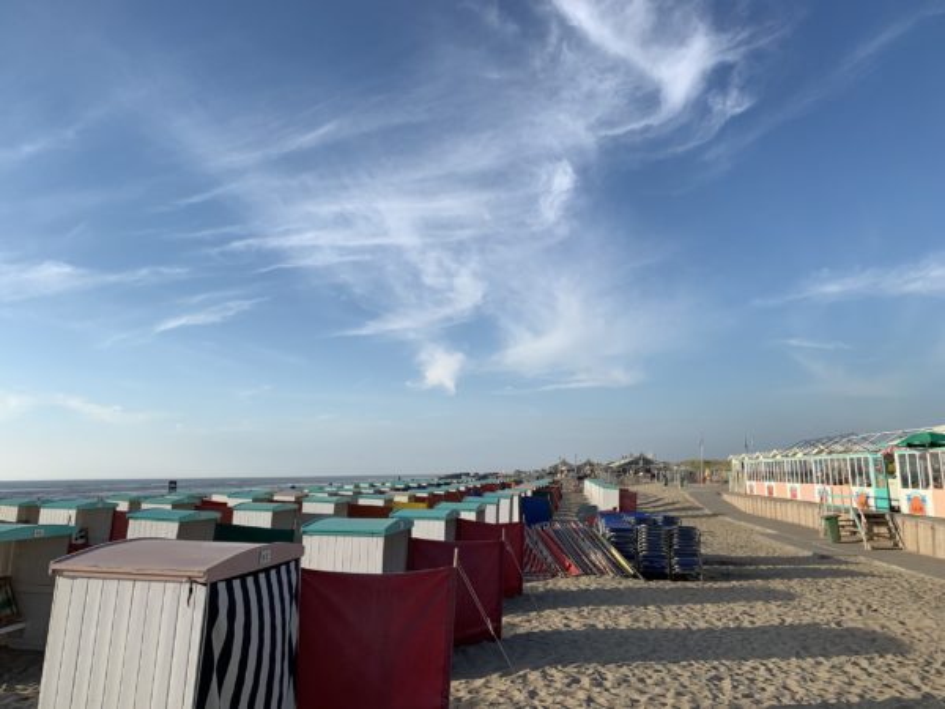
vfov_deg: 53.1
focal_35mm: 26
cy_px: 354
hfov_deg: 67.3
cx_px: 472
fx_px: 710
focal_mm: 4.25
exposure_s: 1/2075
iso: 25
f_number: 1.8
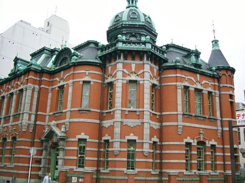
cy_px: 92
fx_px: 269
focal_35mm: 38
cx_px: 122
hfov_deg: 49.0
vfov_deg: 37.7
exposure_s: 1/160
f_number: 2.8
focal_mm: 7.9
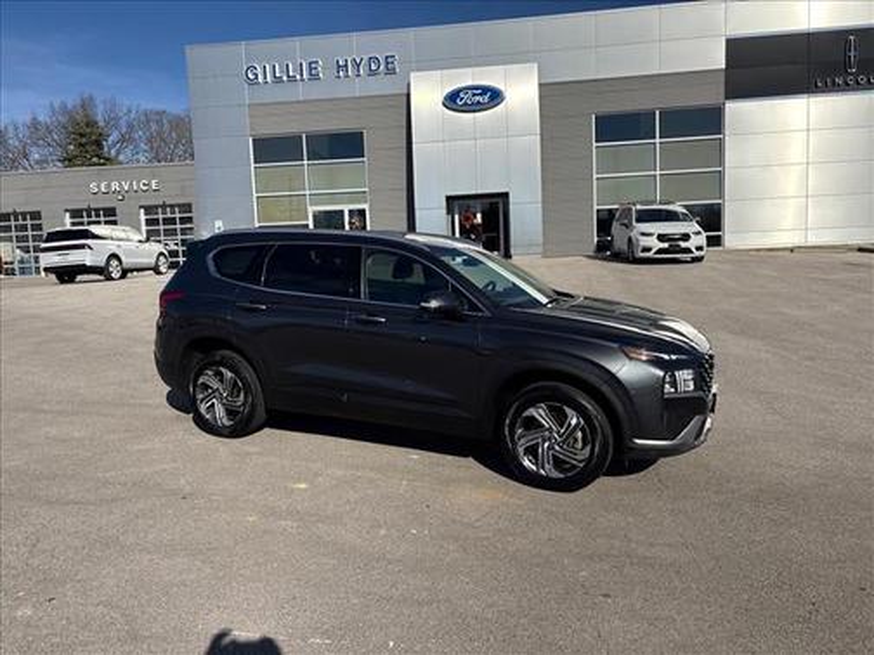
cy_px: 328
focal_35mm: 26
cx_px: 437
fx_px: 656
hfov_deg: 67.3
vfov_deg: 53.1
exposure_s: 1/7813
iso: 64
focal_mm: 5.96
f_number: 1.6
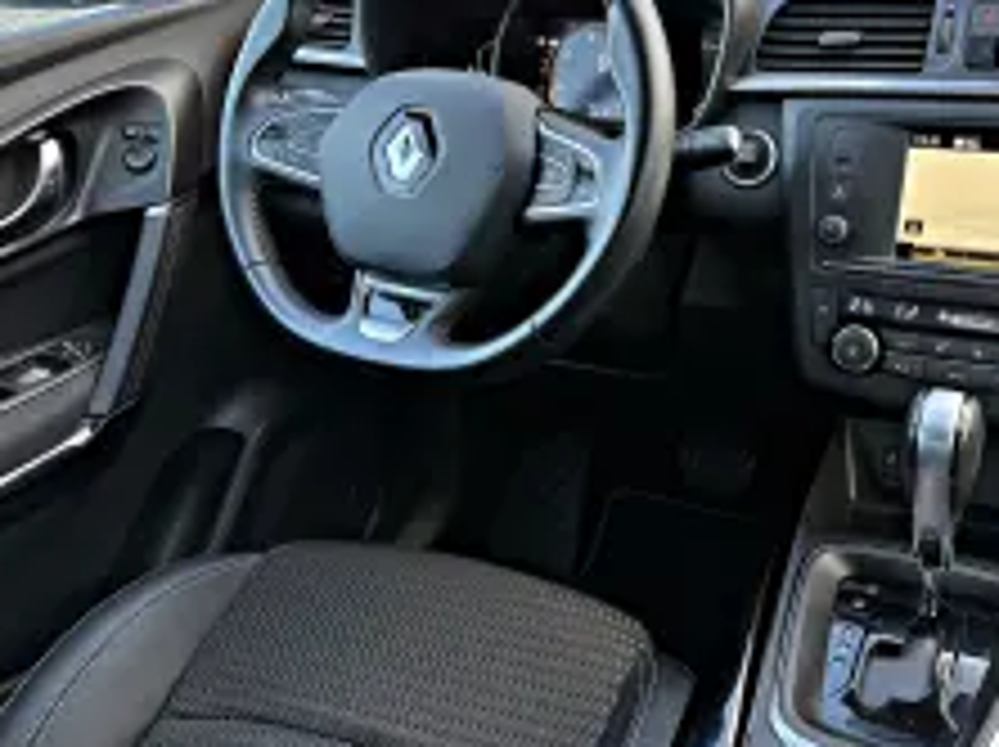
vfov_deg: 36.7
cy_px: 320
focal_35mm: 39
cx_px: 630
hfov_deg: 47.4
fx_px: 1124
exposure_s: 1/110
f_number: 1.78
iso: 125
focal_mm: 6.76
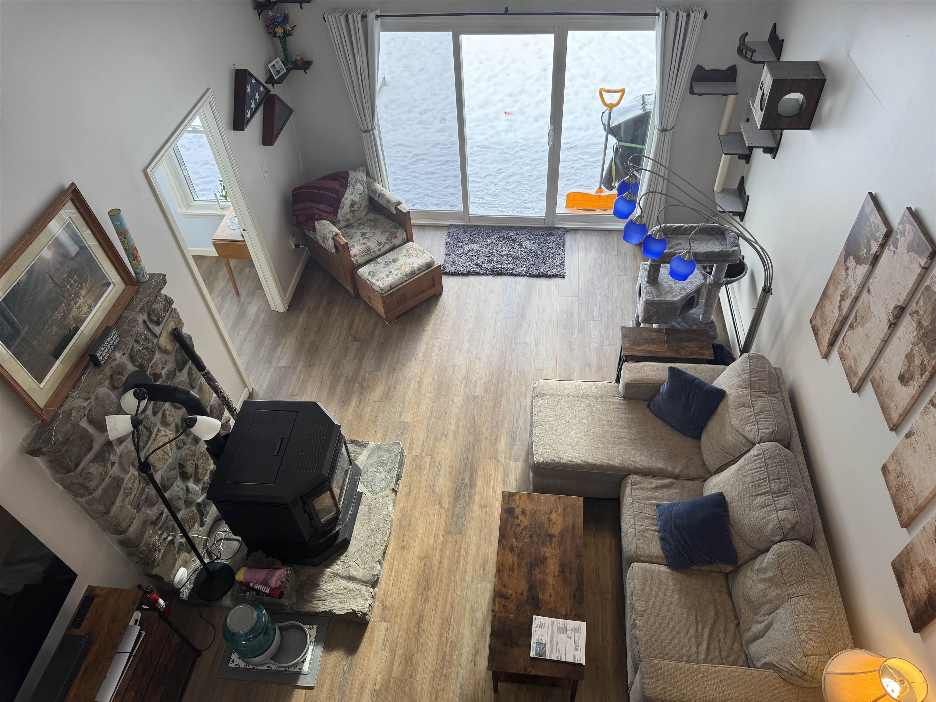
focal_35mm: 24
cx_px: 468
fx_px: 649
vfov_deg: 56.8
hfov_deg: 71.6
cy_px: 351
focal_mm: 6.76
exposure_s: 1/135
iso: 50
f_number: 1.78
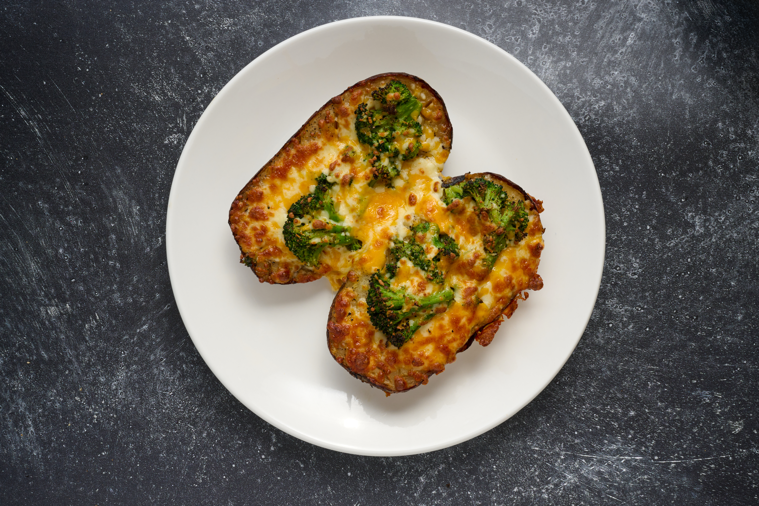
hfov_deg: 48.5
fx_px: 843
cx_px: 380
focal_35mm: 40
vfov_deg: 33.4
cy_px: 253
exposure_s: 1/125
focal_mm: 40
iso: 200
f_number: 16
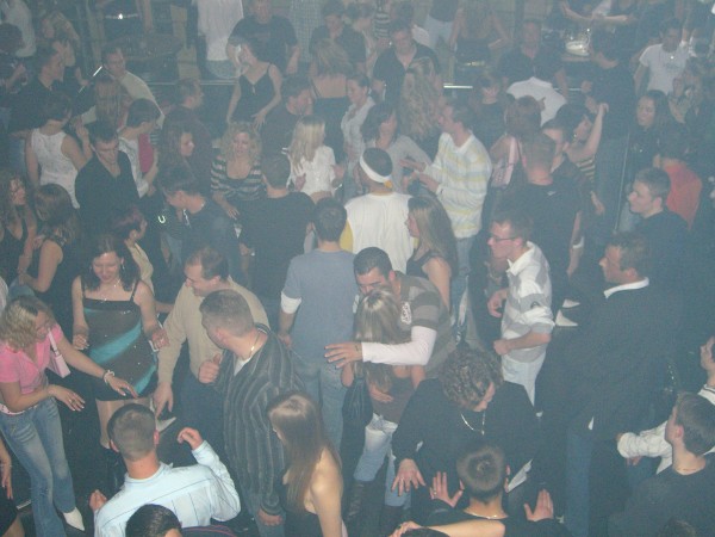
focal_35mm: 46
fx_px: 950
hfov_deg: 41.2
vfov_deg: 31.5
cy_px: 268
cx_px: 358
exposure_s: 1/60
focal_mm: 9.5
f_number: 3.1
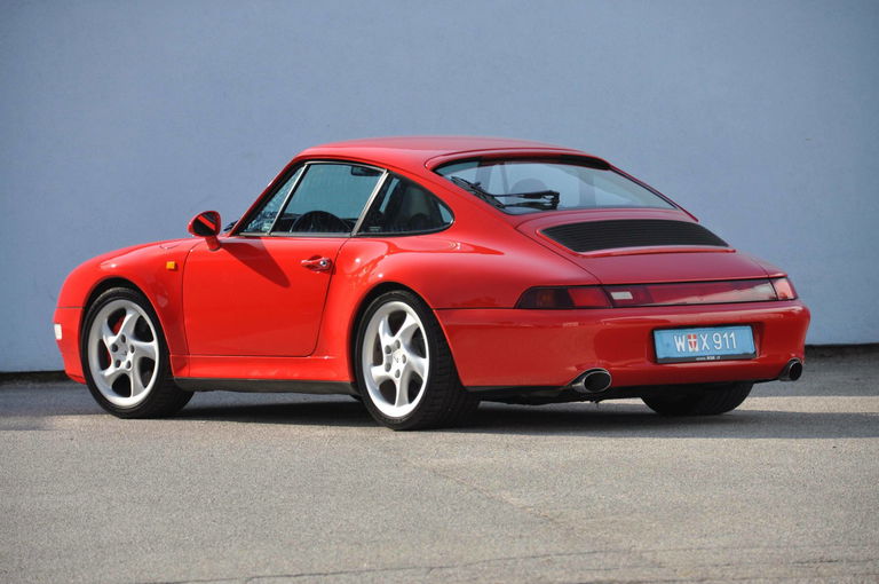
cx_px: 440
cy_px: 292
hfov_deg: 11.0
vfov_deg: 7.3
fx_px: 4572
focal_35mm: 188
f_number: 6
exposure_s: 1/400
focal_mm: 125
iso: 500
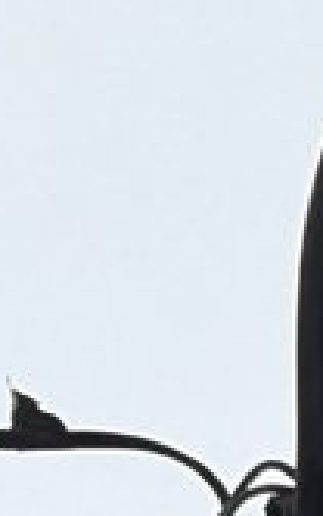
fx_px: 6496
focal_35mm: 462
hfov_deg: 2.8
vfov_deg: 4.3
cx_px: 1353
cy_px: 1683
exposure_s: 1/1490
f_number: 1.85
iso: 46
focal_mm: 6.81
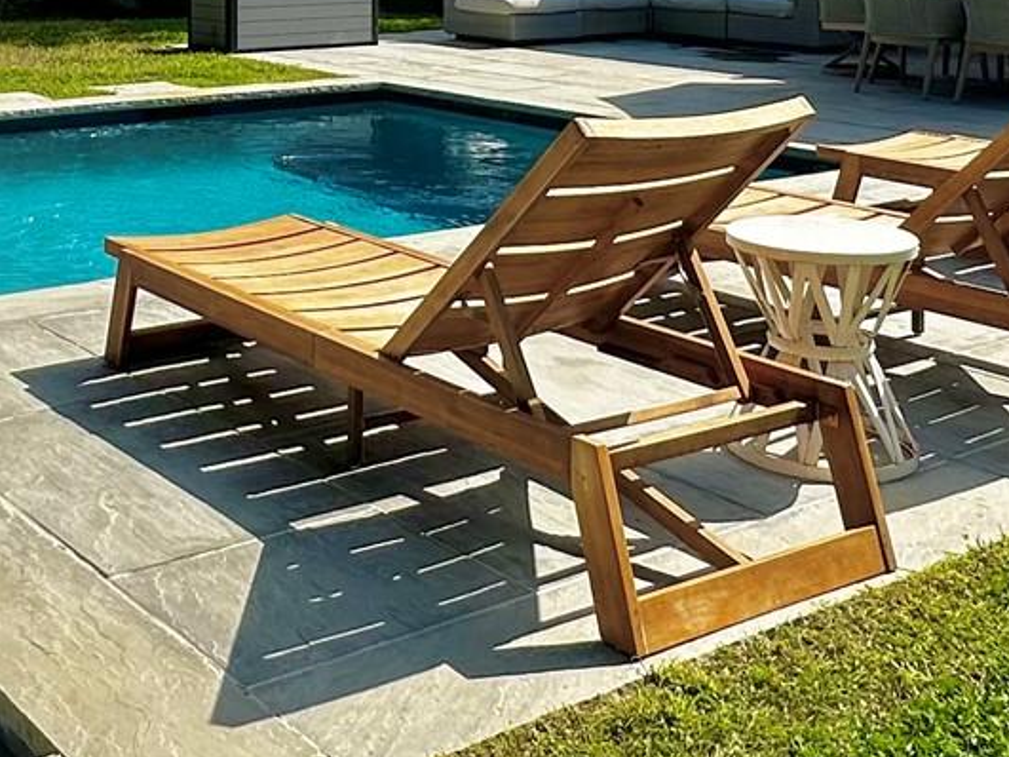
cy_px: -89
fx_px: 1574
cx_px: 241
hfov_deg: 34.7
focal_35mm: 54
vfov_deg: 25.0
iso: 50
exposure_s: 1/1490
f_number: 2.2
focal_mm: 2.22
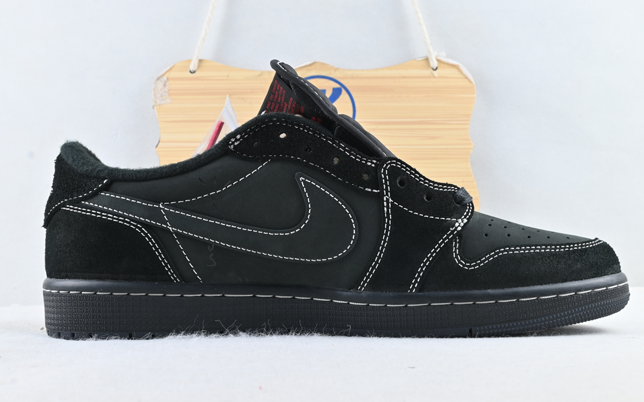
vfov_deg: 32.3
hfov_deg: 49.8
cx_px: 330
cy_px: 217
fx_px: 694
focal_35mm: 40
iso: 125
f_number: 10
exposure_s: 1/10
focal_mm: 25
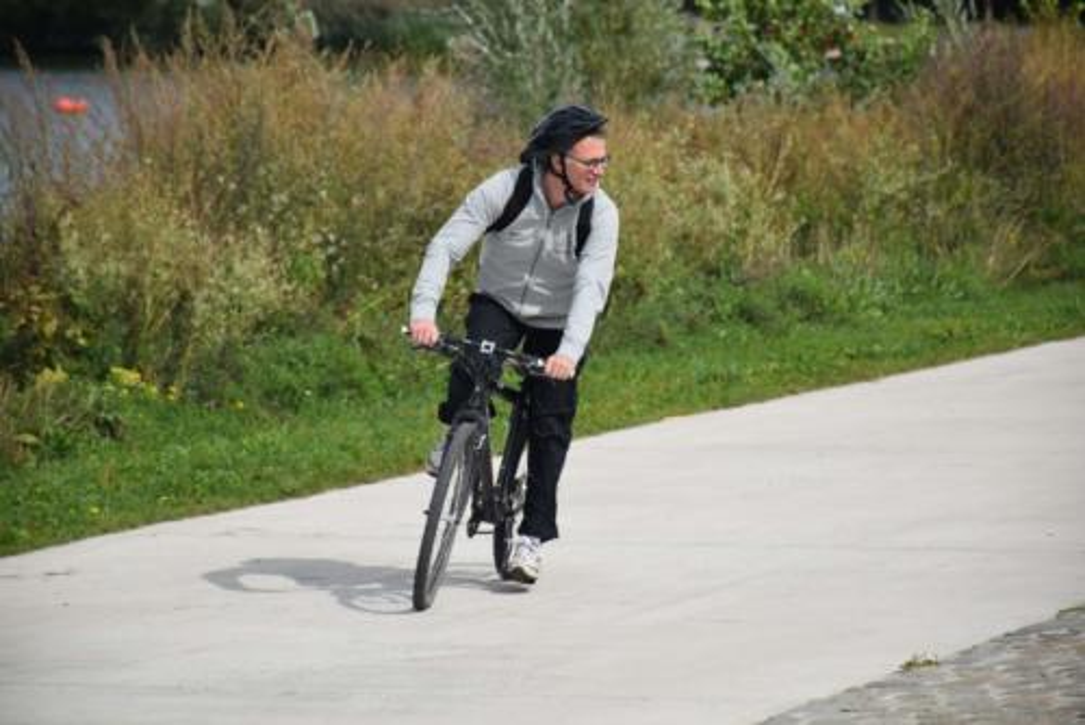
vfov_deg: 6.6
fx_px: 6333
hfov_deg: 9.8
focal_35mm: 210
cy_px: 362
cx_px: 542
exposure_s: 1/1600
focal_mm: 140
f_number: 7.1
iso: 400
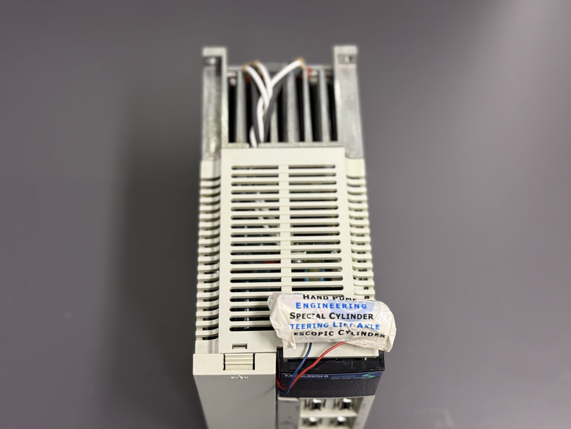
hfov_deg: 39.7
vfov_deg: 30.3
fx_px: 792
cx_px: 286
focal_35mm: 48
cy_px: 214
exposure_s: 1/50
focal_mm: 6.76
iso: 200
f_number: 1.78
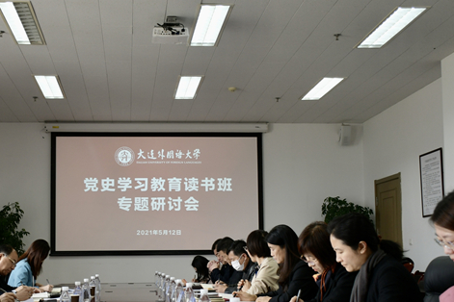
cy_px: 206
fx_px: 706
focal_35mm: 56
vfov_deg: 24.1
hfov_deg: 35.4
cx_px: 169
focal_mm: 22
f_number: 3.5
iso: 220
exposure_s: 1/60
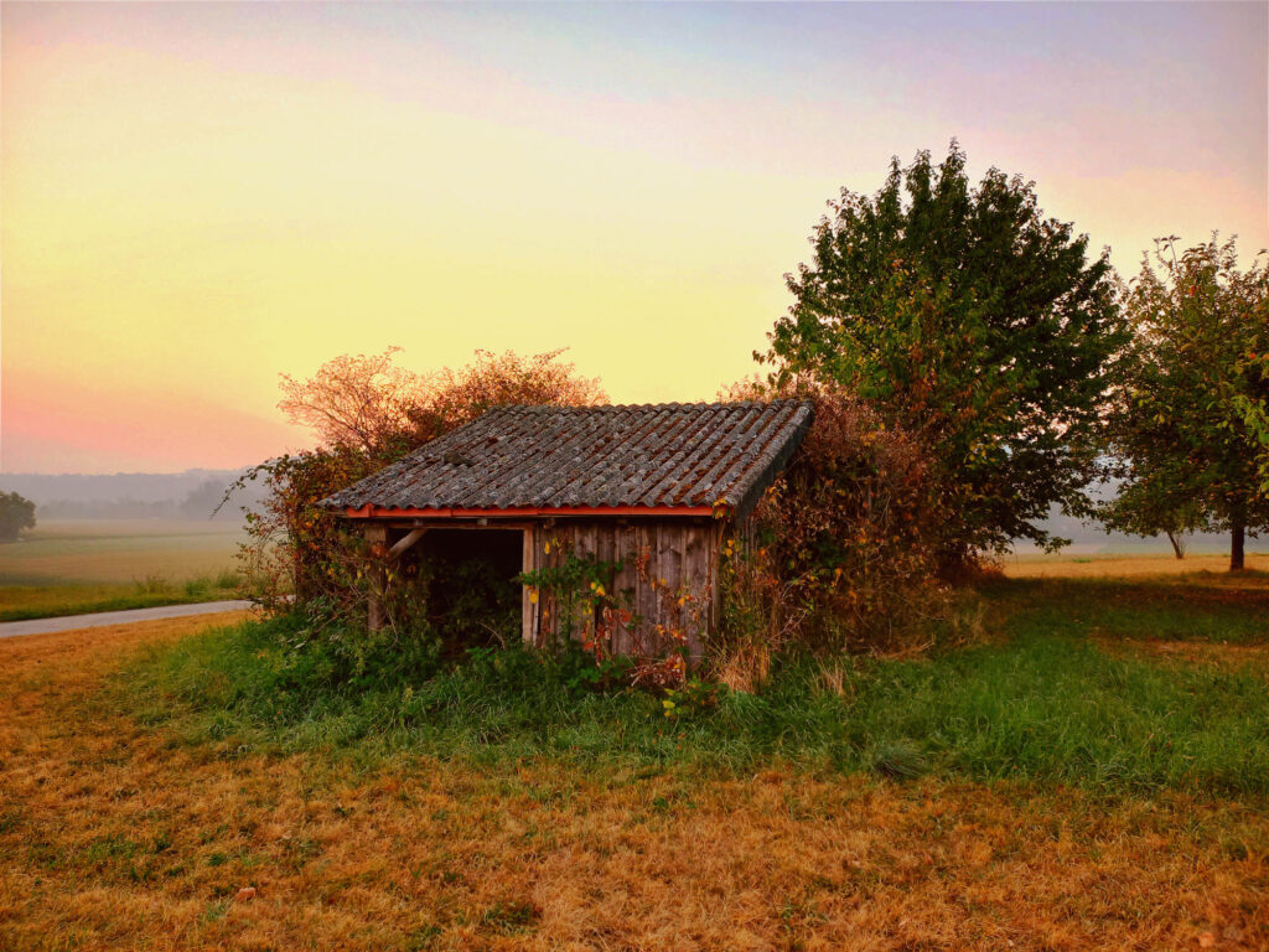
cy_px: 476
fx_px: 916
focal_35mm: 25
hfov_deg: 69.4
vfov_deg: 54.9
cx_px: 634
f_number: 1.8
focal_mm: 4.7
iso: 64
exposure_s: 1/100
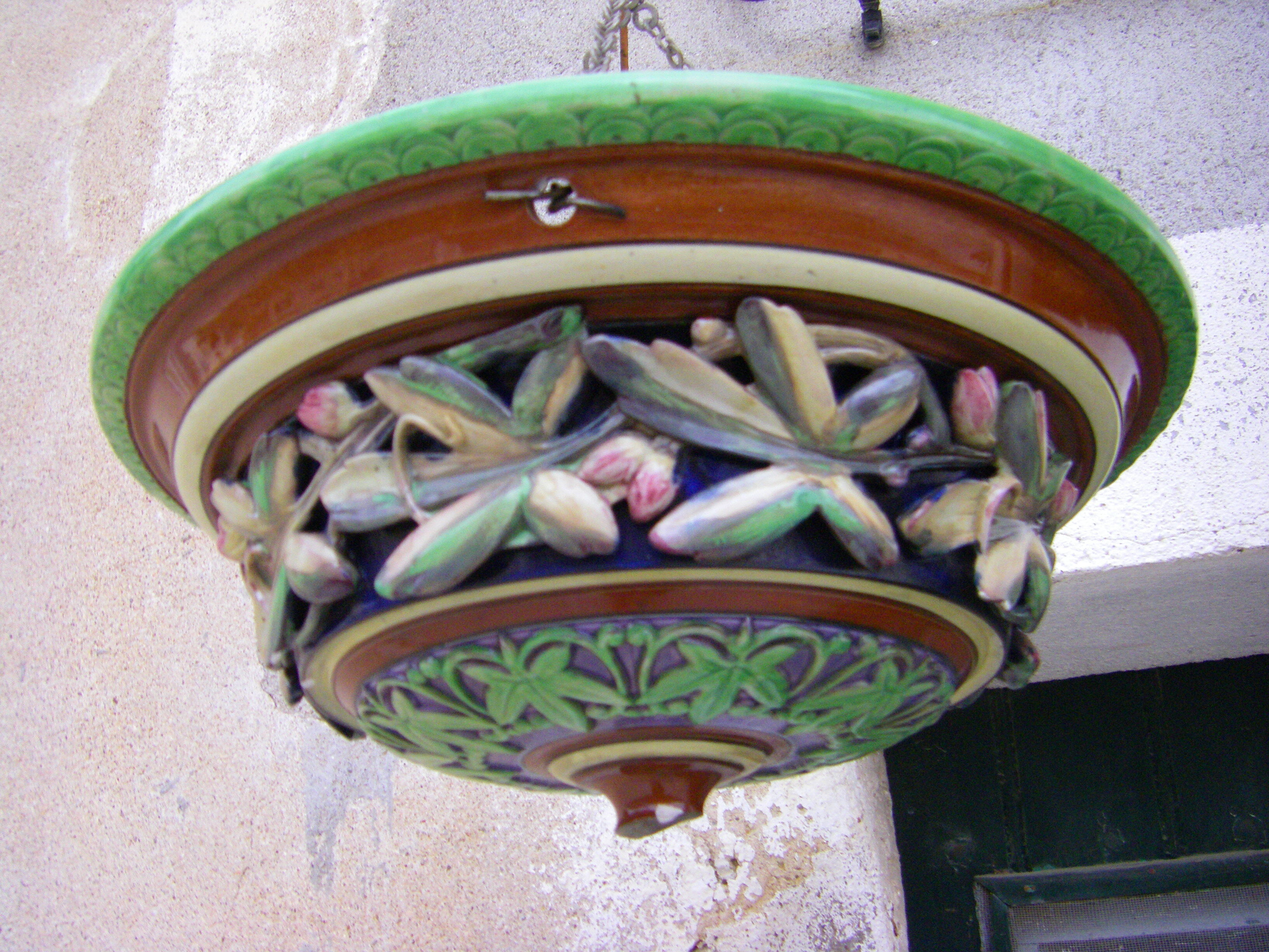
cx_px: 634
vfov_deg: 37.7
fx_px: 1393
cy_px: 476
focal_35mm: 38
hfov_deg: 49.0
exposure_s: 1/50
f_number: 3.5
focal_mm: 6.3
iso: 400
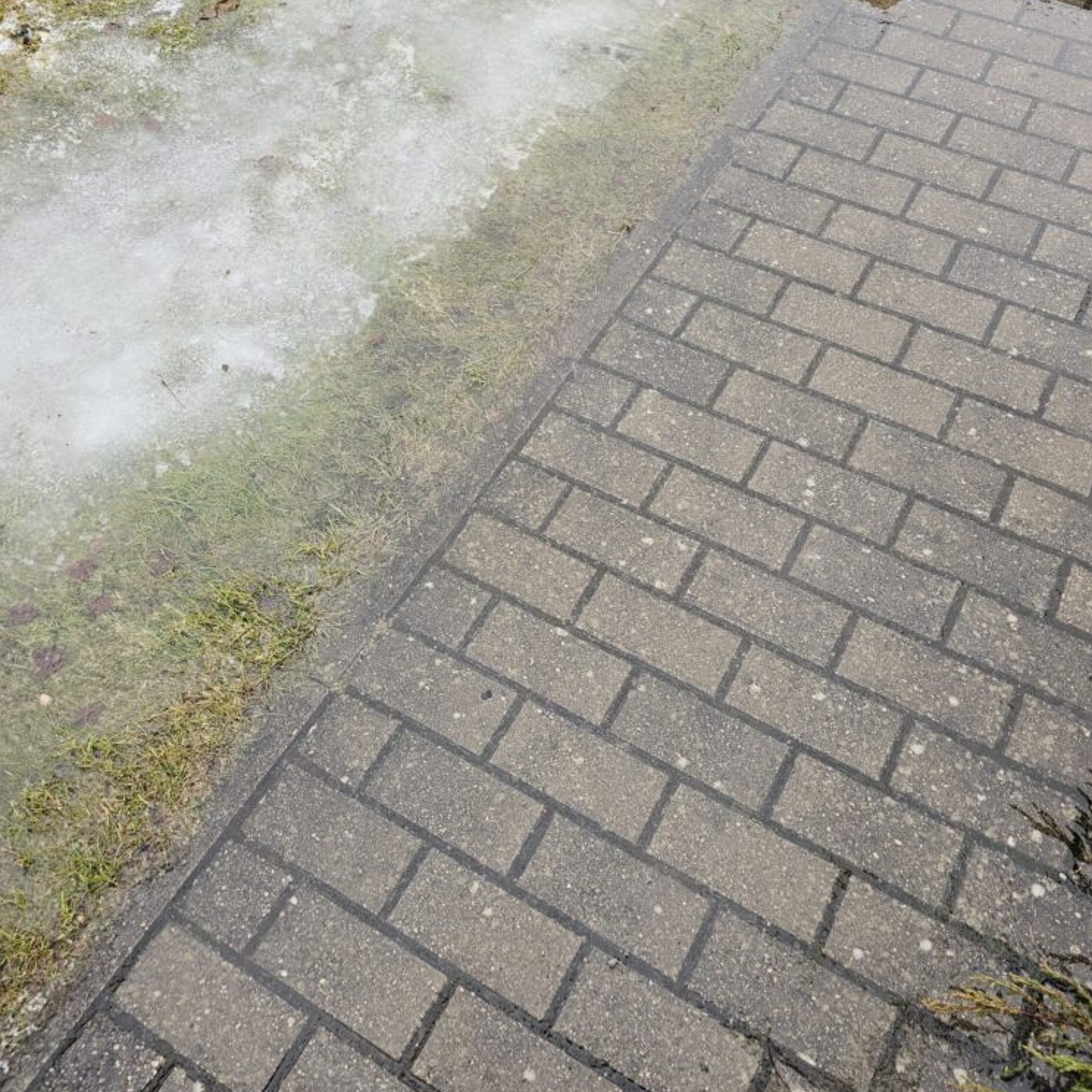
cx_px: 532
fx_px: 999
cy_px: 544
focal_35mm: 28
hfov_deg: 57.3
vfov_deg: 57.3
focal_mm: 6.3
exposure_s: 1/100
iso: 32
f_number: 1.7
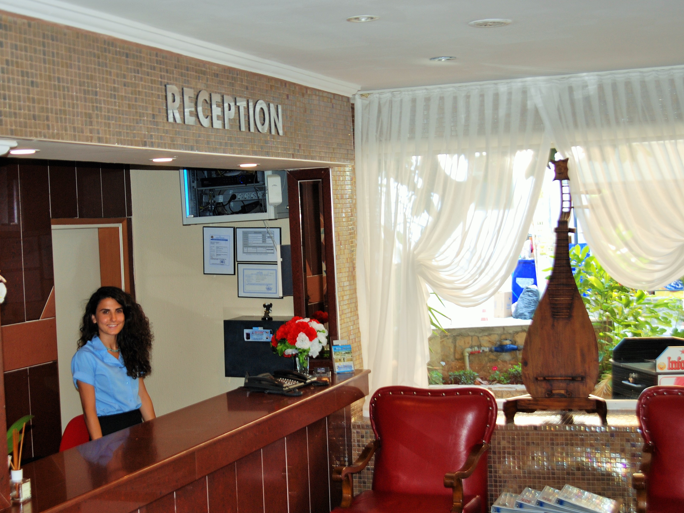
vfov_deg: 24.2
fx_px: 1197
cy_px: 266
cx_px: 302
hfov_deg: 31.9
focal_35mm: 61
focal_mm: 35
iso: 200
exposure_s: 1/60
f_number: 3.3
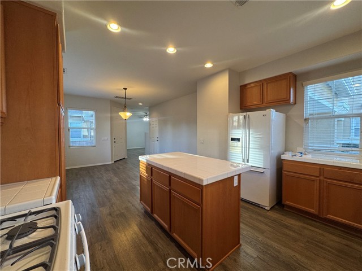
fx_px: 146
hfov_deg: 102.1
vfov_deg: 85.7
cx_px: 181
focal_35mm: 14
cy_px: 136
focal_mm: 2.22
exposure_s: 1/120
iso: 125
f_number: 2.2
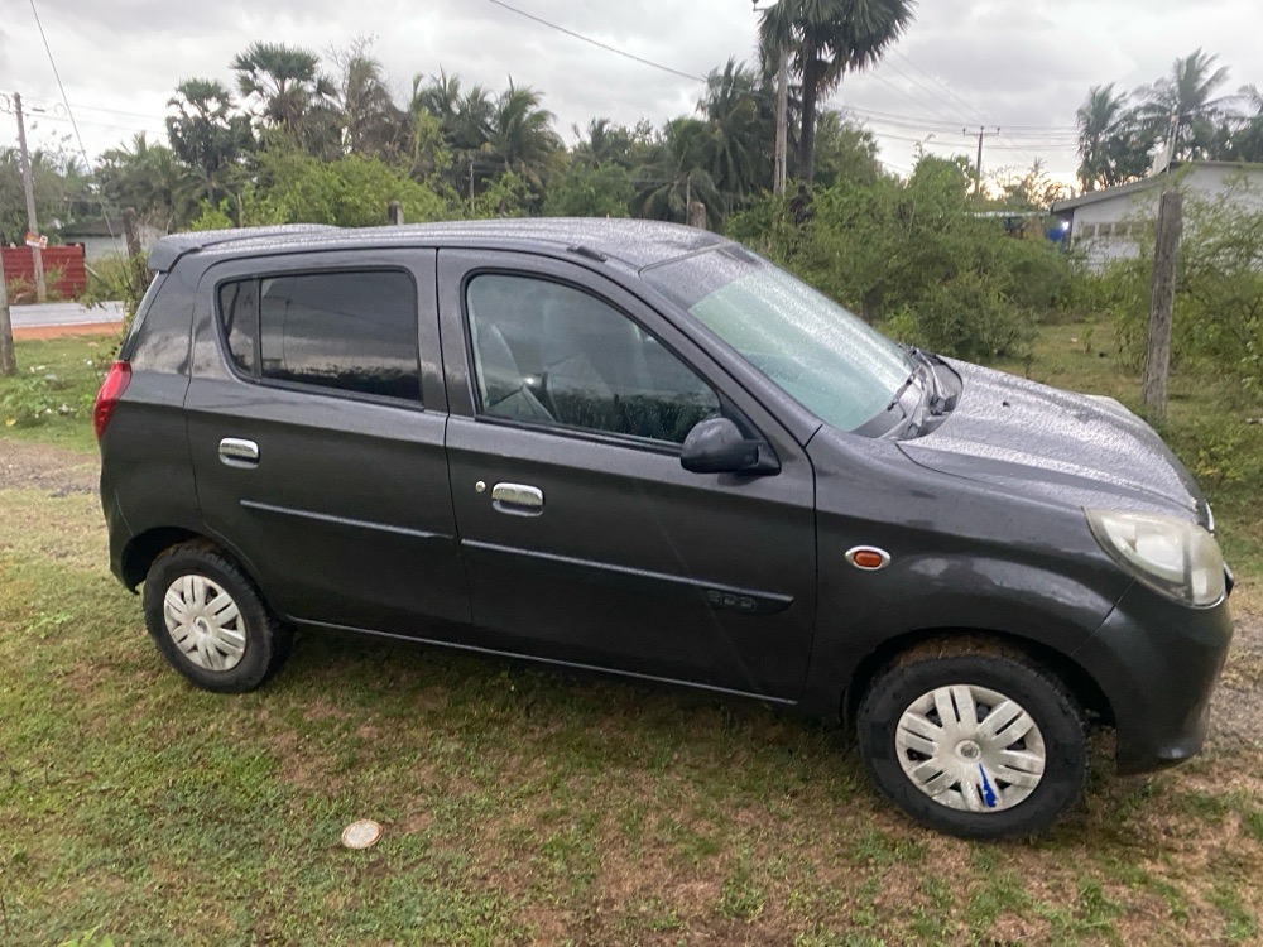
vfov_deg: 53.1
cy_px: 474
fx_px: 949
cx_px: 632
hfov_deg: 67.3
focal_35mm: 26
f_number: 1.8
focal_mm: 4.25
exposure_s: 1/30
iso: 640
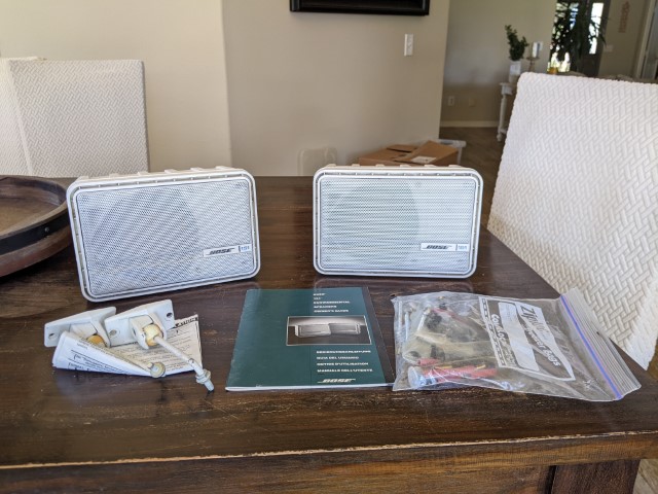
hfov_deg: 65.3
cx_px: 329
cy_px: 247
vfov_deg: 51.4
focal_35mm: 27
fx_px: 513
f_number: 1.8
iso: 108
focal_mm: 4.44
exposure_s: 1/120
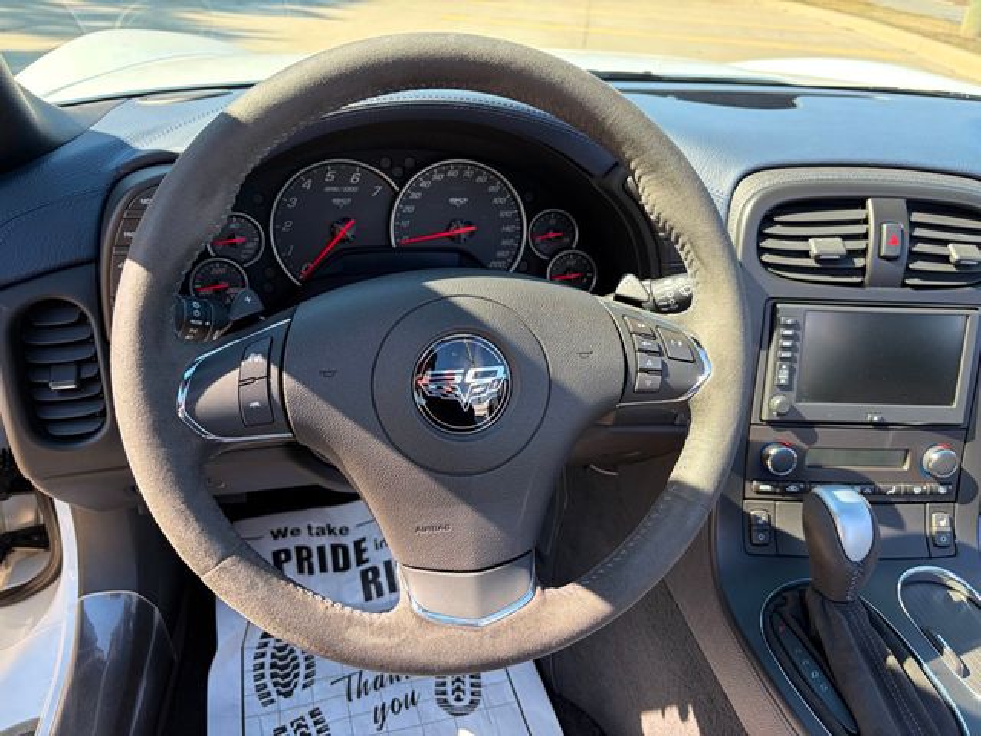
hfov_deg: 67.3
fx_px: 737
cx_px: 490
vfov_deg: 53.1
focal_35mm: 26
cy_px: 368
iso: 50
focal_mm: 5.96
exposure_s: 1/231
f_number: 1.6
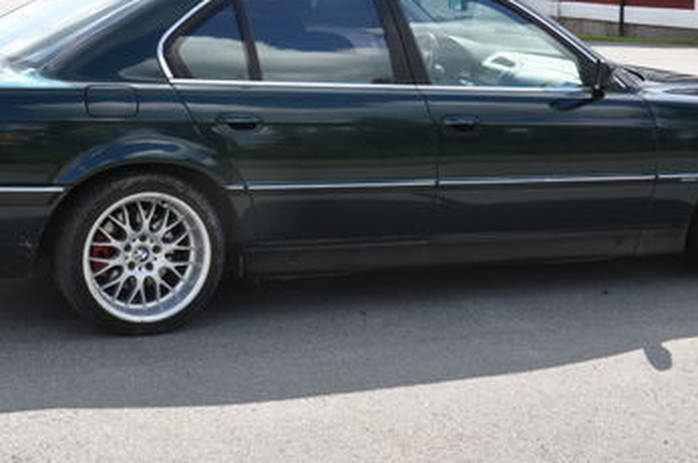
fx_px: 1393
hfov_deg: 28.1
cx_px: 318
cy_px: 174
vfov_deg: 18.8
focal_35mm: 72
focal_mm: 26
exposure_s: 1/160
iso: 200
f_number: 13
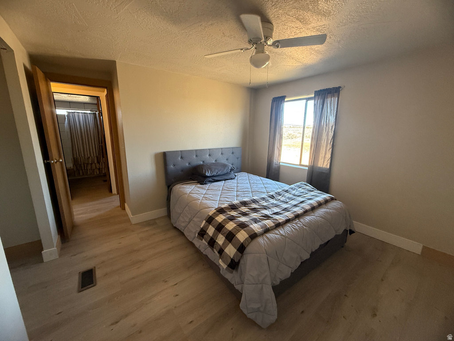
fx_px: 184
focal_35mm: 14
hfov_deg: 102.1
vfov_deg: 85.7
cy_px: 170
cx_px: 227
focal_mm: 2.22
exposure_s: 1/99
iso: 250
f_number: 2.2
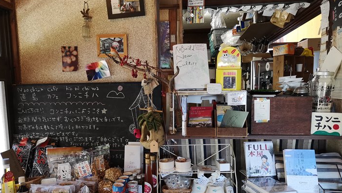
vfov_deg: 38.7
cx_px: 169
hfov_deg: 64.3
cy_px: 119
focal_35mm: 30
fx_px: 272
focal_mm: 3.95
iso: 160
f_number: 1.8
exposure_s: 1/60
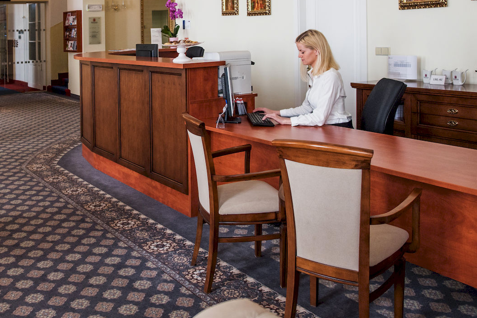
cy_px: 50
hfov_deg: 49.4
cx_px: 144
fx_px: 504
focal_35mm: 38
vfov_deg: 33.7
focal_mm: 20
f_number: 2.5
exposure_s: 1/640
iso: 500
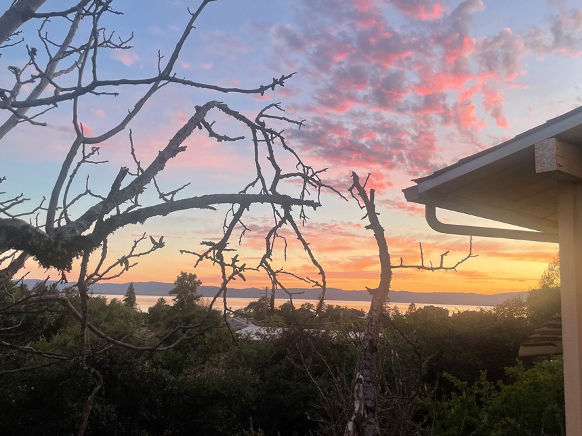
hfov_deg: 58.3
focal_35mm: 31
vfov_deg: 45.4
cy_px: 229
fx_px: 521
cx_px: 315
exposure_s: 1/121
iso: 80
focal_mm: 4.2
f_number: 1.6
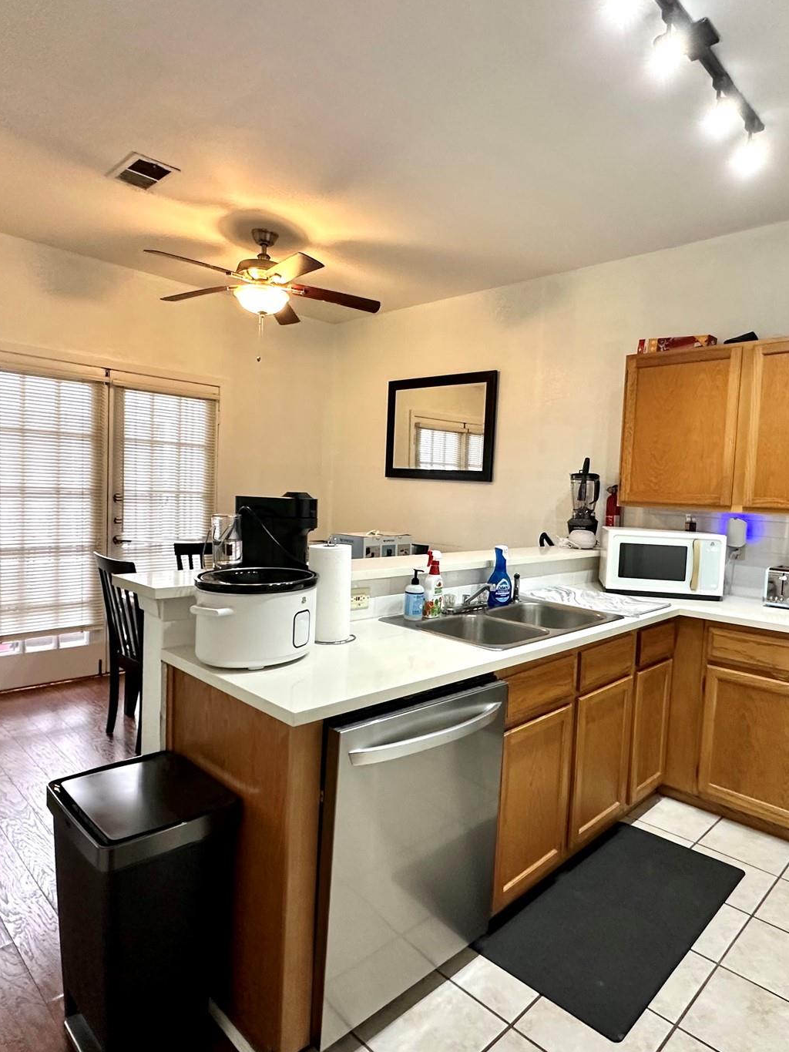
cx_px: 446
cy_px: 535
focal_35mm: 21
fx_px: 638
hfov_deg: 63.2
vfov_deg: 79.0
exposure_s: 1/60
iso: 250
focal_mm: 2.22
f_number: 2.2
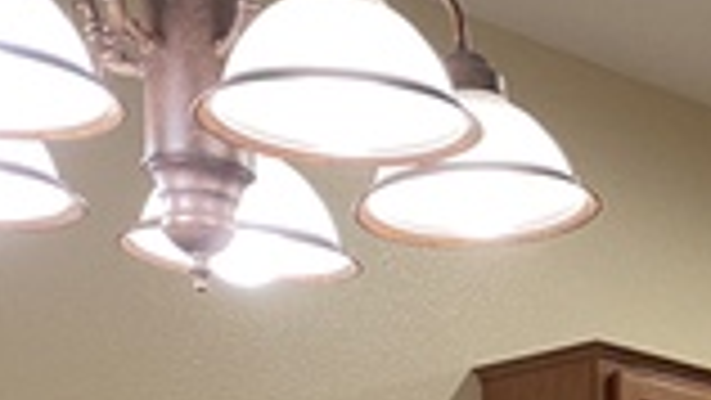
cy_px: 921
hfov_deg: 16.6
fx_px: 2169
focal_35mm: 115
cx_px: 1134
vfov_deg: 9.5
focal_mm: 4.25
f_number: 1.8
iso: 160
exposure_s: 1/60
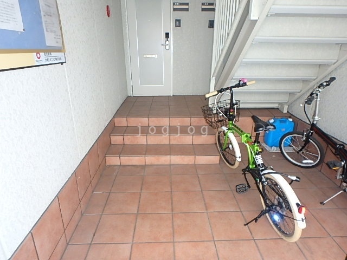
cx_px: 174
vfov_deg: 63.4
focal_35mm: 21
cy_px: 130
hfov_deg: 79.0
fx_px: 211
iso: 250
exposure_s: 1/30
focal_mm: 3.7
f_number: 3.5
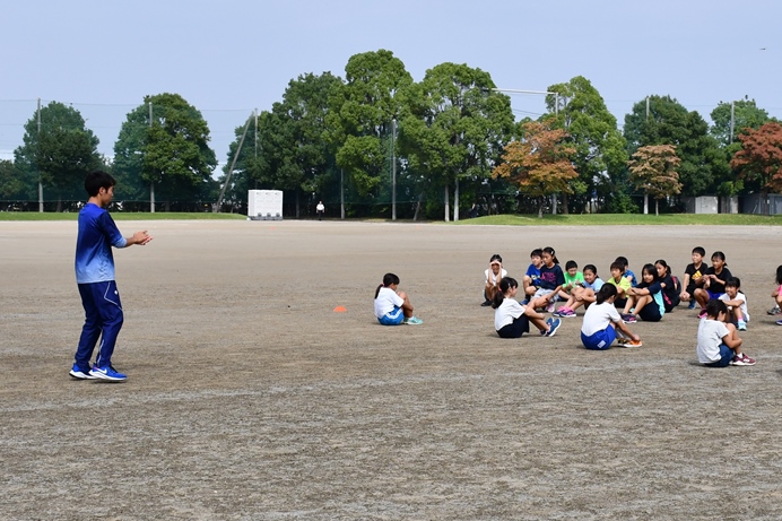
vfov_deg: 26.0
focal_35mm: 52
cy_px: 235
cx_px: 435
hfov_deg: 38.1
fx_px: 1129
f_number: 7.1
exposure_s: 1/2000
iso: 400
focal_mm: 30
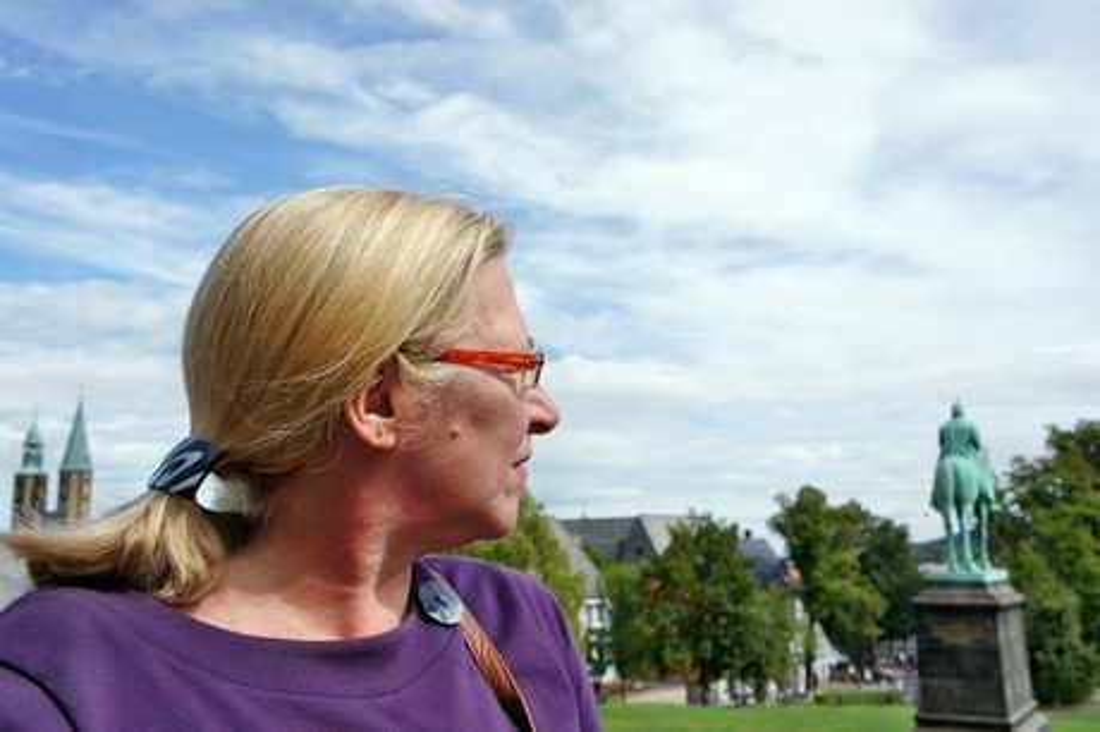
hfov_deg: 49.6
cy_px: 366
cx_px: 550
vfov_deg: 34.2
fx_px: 1191
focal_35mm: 39
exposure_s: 1/640
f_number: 8
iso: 200
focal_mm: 26
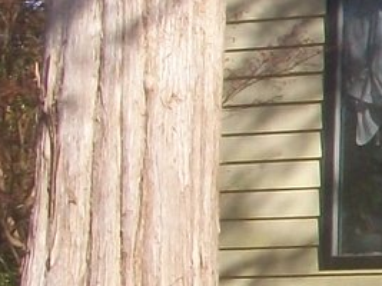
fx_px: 2129
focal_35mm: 193
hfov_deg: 8.8
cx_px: 1058
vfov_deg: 7.7
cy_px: 91
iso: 80
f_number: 5.5
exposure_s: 1/320
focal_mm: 5.7
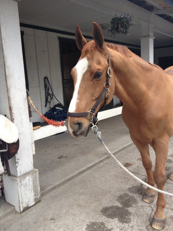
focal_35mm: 35
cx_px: 86
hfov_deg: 40.7
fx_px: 233
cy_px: 116
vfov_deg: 52.6
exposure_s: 1/30
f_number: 2.4
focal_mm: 4.28
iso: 50
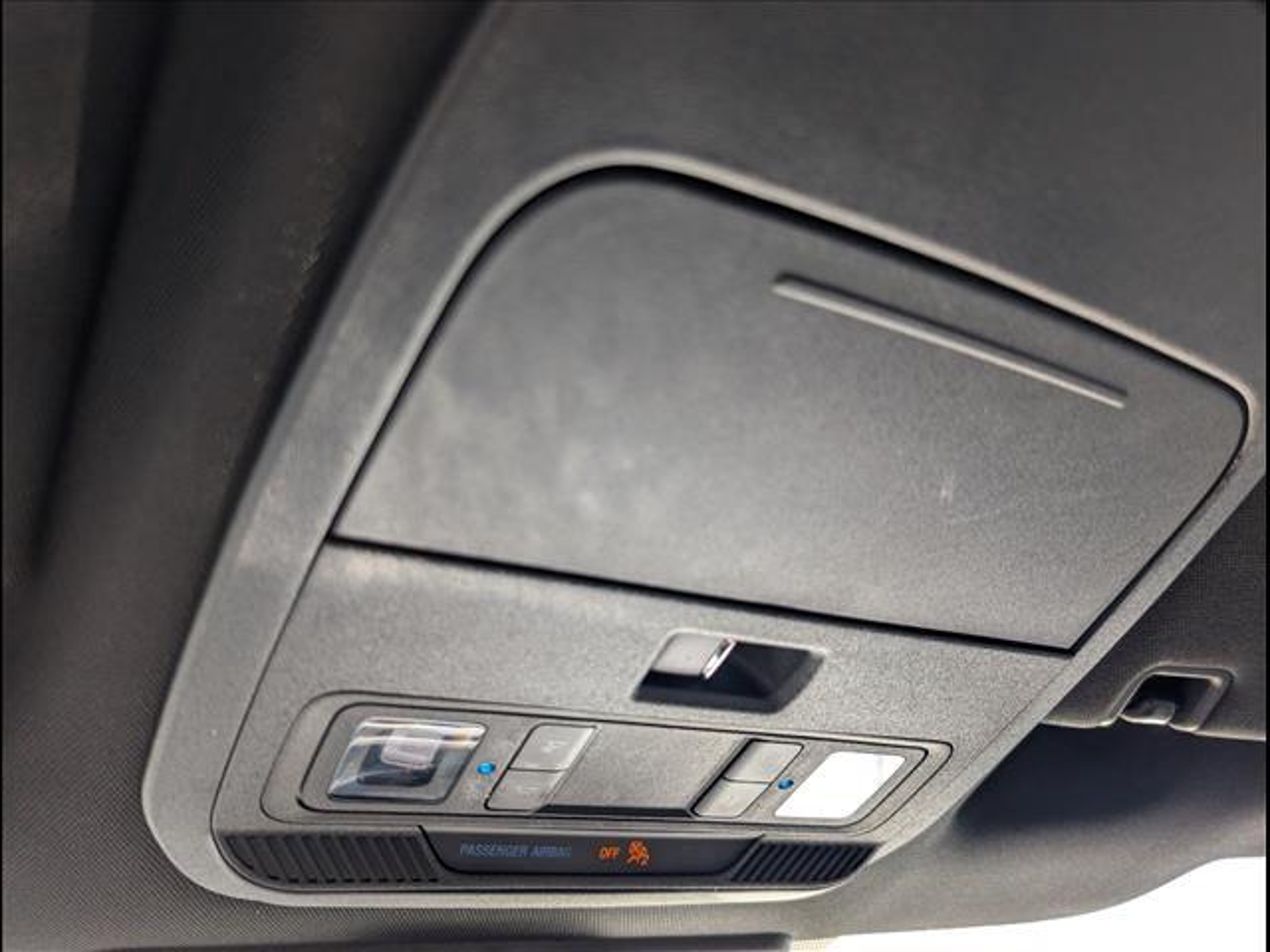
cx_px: 635
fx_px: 881
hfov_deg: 71.6
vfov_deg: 56.8
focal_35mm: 24
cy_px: 476
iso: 120
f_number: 1.68
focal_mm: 6.9
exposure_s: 1/263
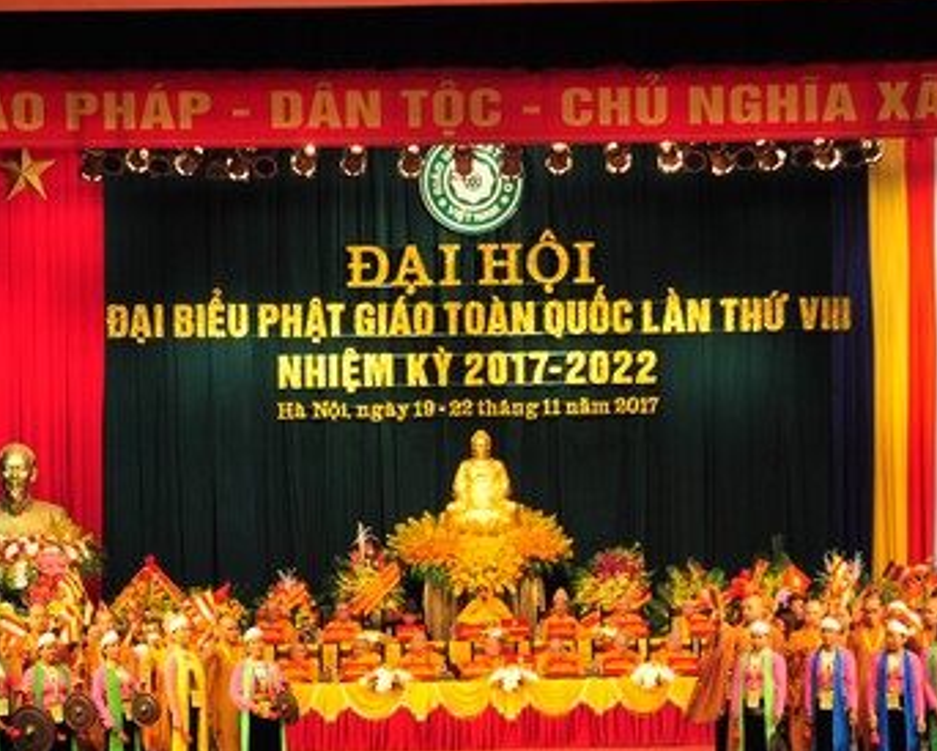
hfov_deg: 25.7
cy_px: 530
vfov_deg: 20.6
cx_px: 466
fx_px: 2053
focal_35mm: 74
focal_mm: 30
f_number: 5
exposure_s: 1/60
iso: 500
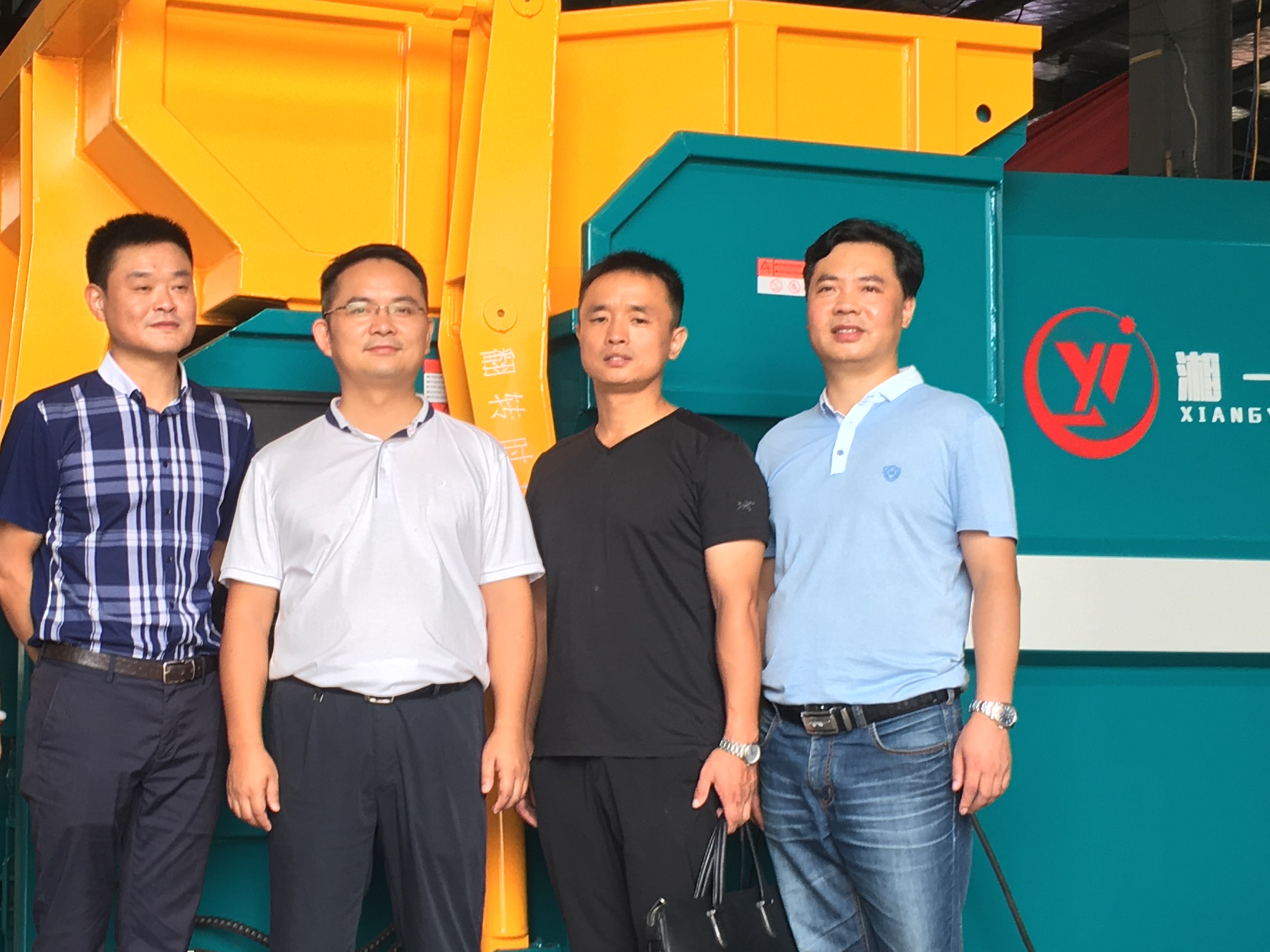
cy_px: 565
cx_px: 385
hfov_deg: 29.1
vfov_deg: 22.2
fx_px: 2421
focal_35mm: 66
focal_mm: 4.15
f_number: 2.2
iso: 32
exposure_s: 1/100
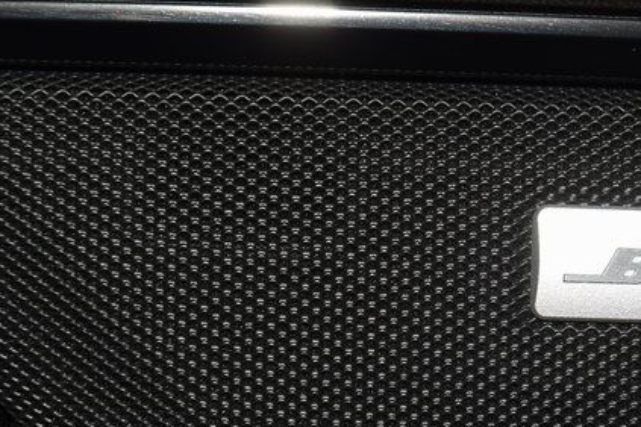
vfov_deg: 5.4
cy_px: 222
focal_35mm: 254
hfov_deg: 8.1
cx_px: 680
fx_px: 4522
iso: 100
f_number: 8
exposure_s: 1/125
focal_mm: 70
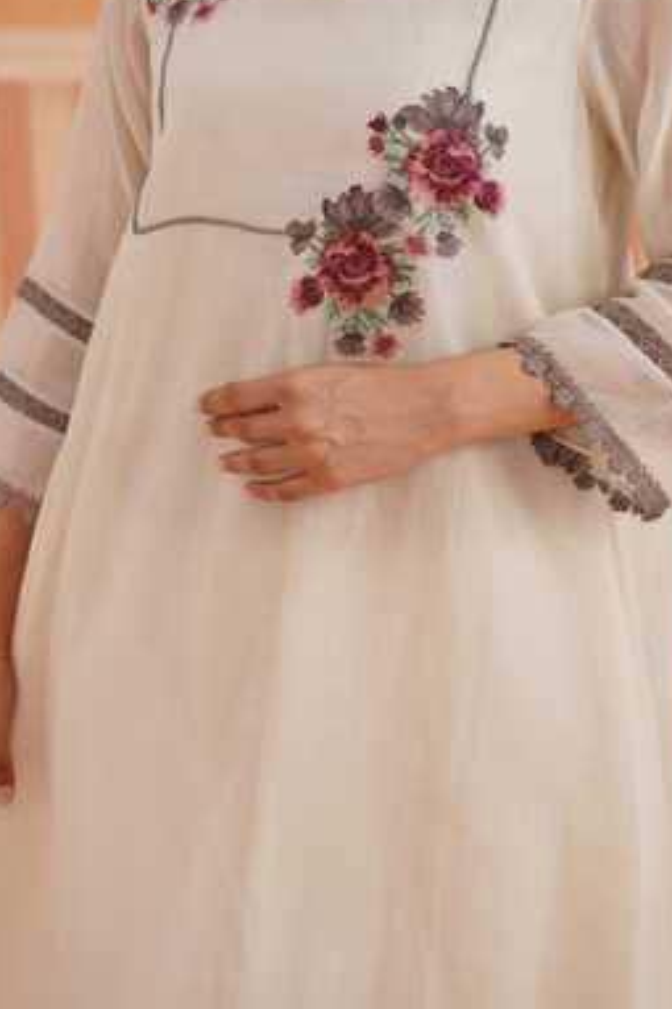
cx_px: 364
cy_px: 357
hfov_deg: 14.2
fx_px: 2690
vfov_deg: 21.2
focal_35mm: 96
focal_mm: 70
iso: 320
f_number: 4
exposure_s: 1/125
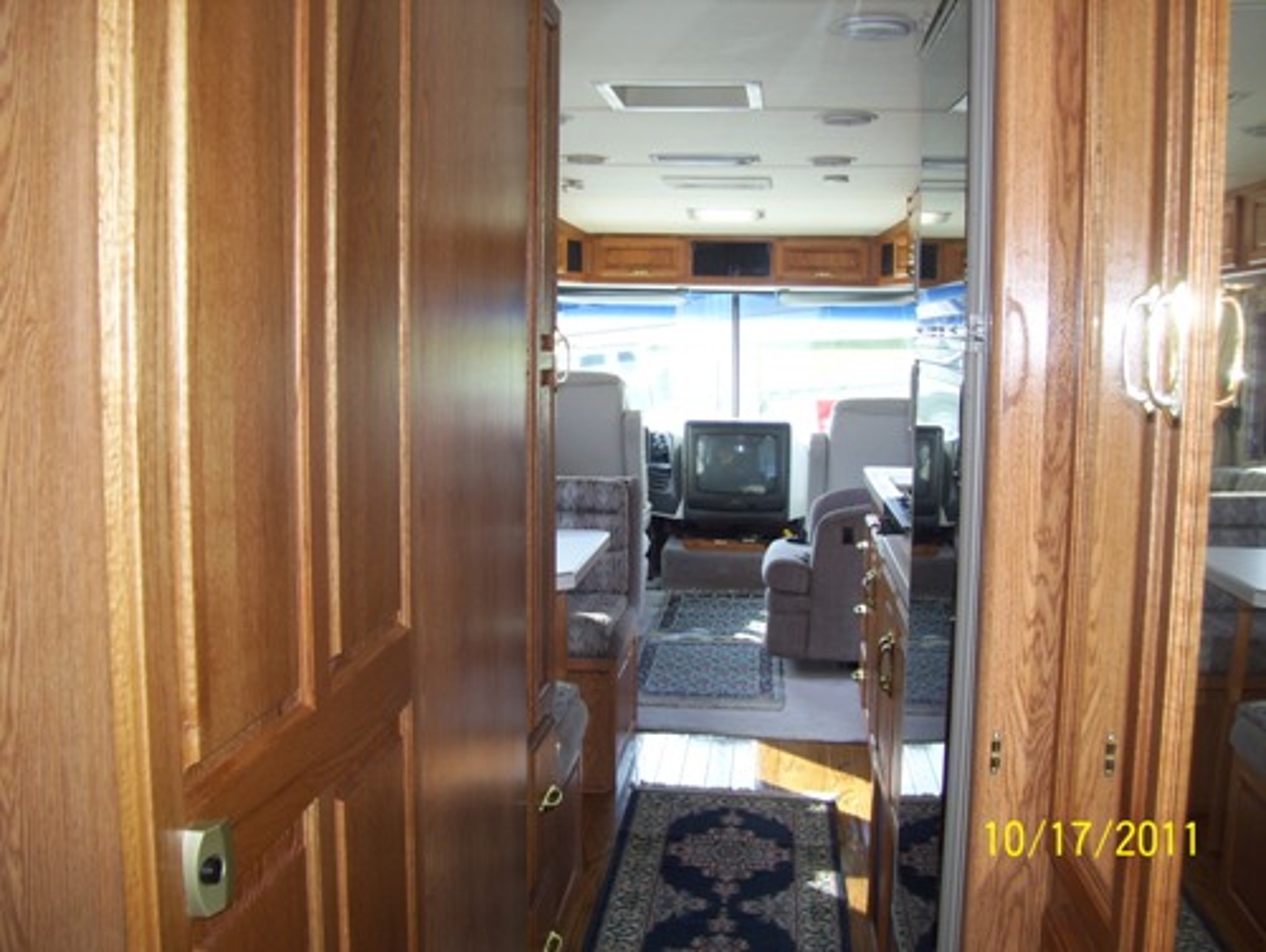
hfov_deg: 51.3
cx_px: 633
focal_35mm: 36
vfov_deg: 39.7
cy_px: 476
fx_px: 1318
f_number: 2.7
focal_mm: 6
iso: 80
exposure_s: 1/80
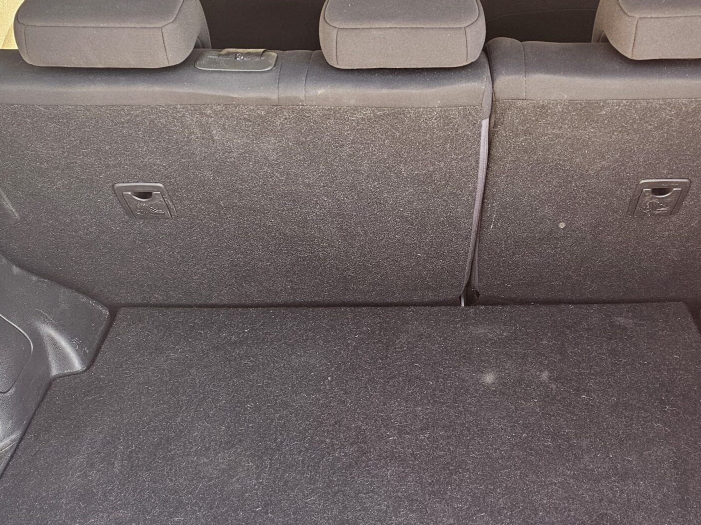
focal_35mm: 42
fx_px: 850
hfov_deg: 44.6
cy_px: 282
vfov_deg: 34.3
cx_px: 407
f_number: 1.7
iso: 160
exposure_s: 1/180
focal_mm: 6.3
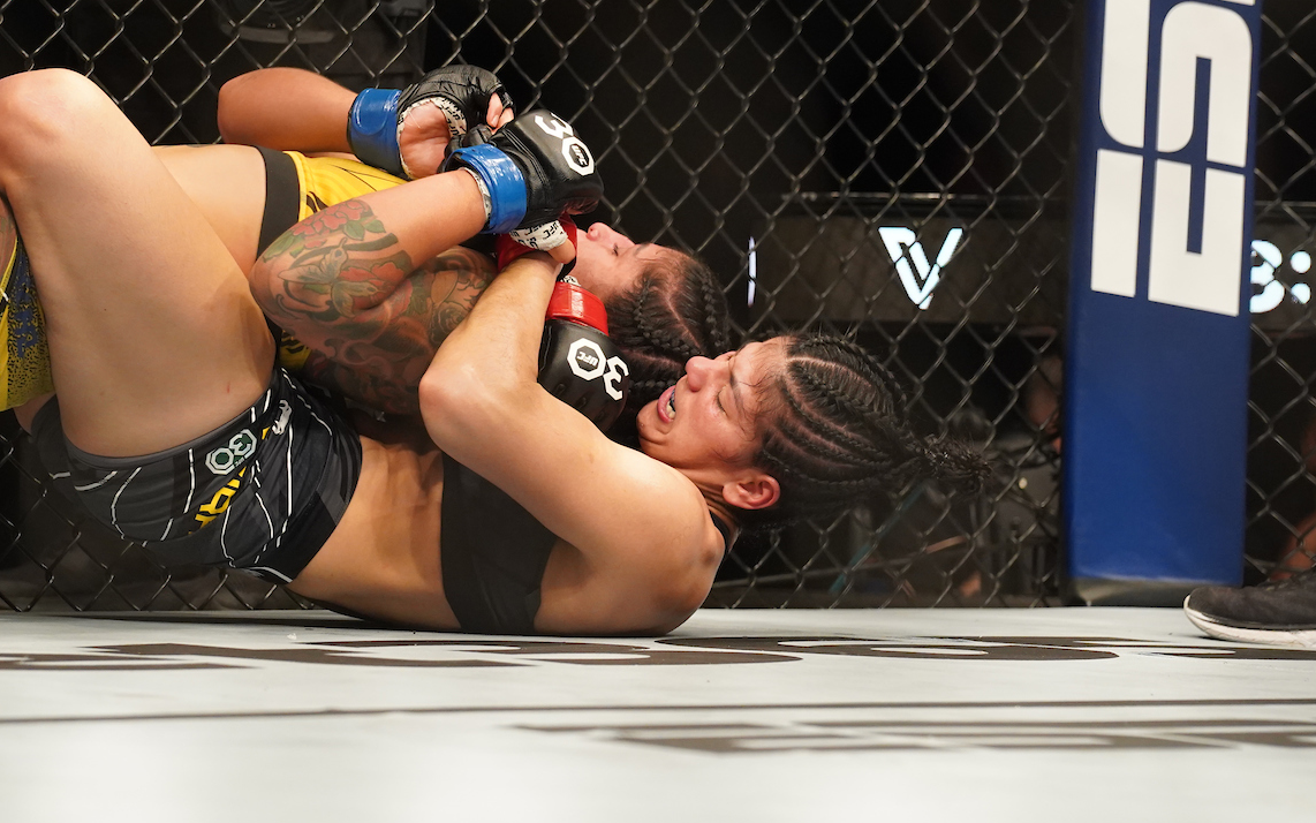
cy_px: 378
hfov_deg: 8.7
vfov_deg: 5.4
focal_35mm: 241
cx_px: 653
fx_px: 8644
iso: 3200
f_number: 4
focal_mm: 150
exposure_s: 1/640
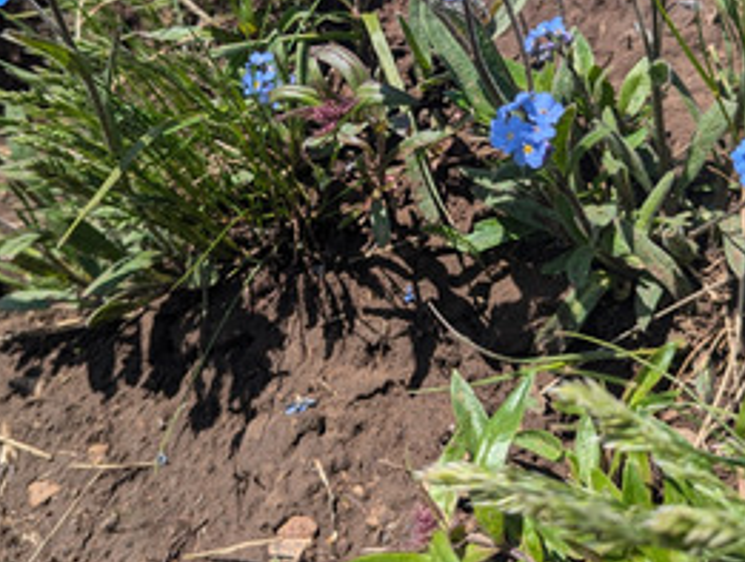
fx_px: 992
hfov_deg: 41.2
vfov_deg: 30.8
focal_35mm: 46
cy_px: 104
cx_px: 365
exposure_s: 1/2020
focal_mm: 6.81
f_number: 1.85
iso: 43
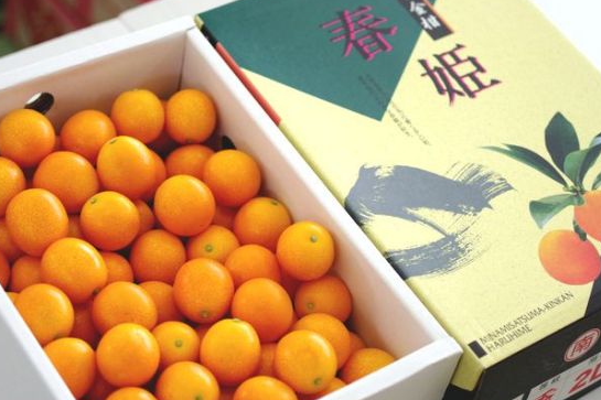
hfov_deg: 23.1
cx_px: 305
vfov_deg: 15.5
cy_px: 185
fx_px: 1469
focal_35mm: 88
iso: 200
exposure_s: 1/125
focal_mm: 50
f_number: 3.5
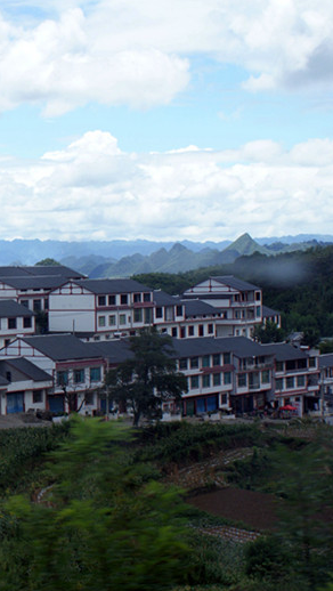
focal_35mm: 83
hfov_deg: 14.0
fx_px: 1297
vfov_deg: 25.6
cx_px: -105
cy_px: 296
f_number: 9
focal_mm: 35
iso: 200
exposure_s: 1/250
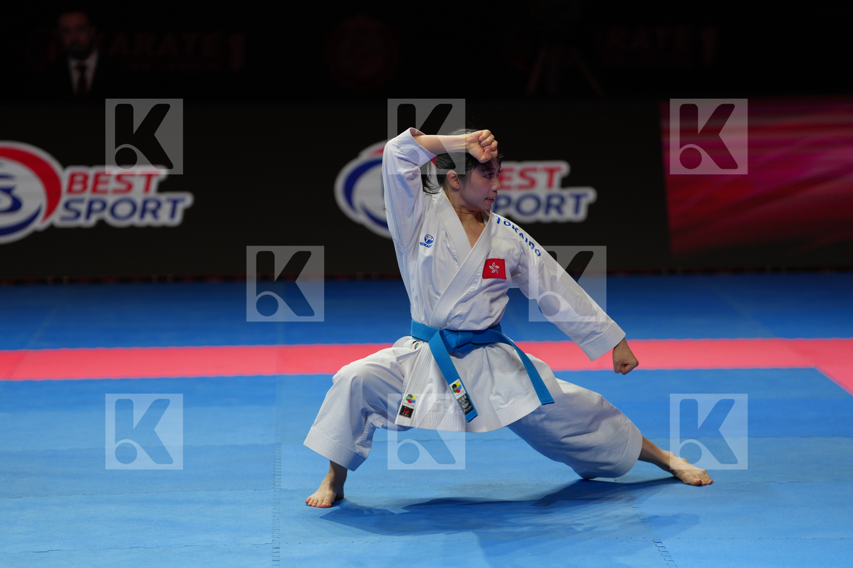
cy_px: 284
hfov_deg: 13.6
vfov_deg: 9.1
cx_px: 426
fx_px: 3577
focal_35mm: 151
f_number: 2.8
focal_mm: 151
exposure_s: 1/500
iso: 200
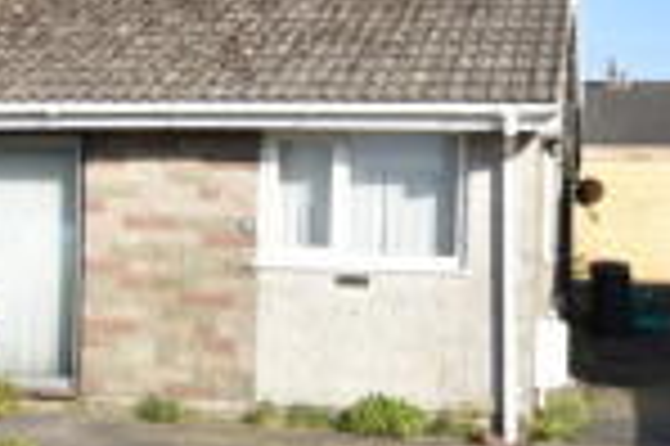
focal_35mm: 67
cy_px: 237
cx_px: 317
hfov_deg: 30.1
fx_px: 1246
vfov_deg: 20.3
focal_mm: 14
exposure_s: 1/500
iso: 250
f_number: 8
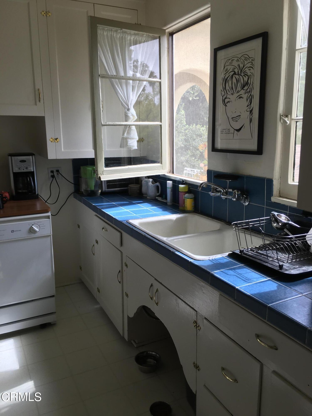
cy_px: 208
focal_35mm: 29
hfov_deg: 48.2
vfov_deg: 61.7
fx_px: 349
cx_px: 156
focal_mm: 4.15
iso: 25
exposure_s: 1/120
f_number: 2.2
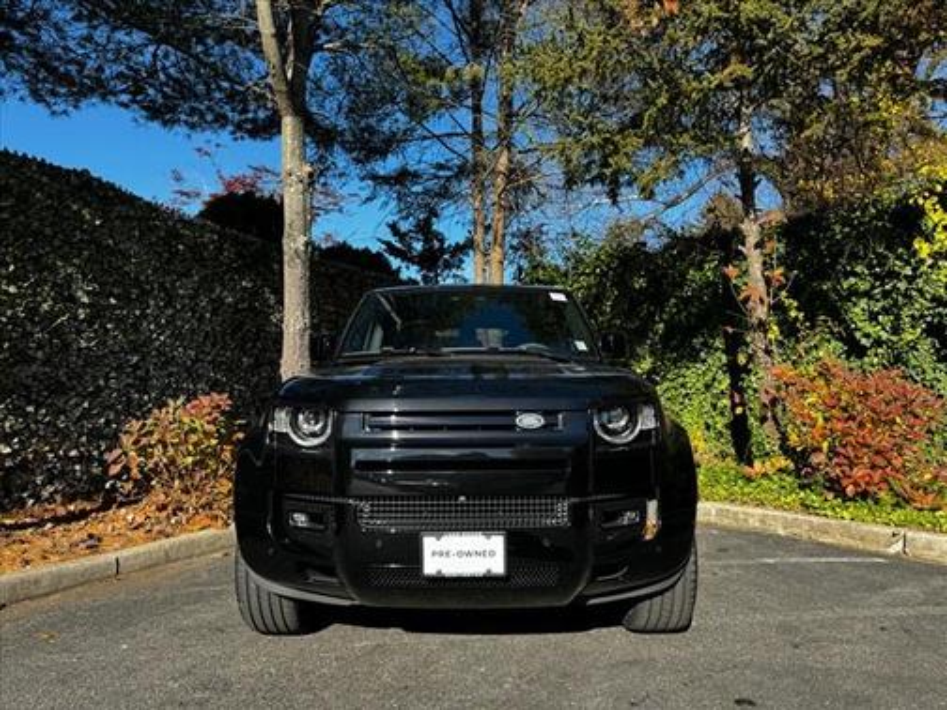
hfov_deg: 71.6
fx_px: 657
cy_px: 355
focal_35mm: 24
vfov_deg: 56.8
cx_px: 474
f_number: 1.78
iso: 80
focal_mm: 6.76
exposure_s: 1/1637
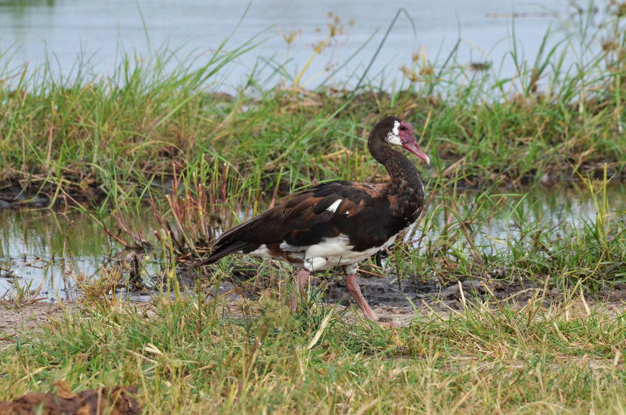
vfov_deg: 2.3
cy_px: 208
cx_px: 313
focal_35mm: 600
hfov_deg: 3.4
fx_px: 10412
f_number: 11
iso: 2500
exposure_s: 1/2000
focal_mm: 400
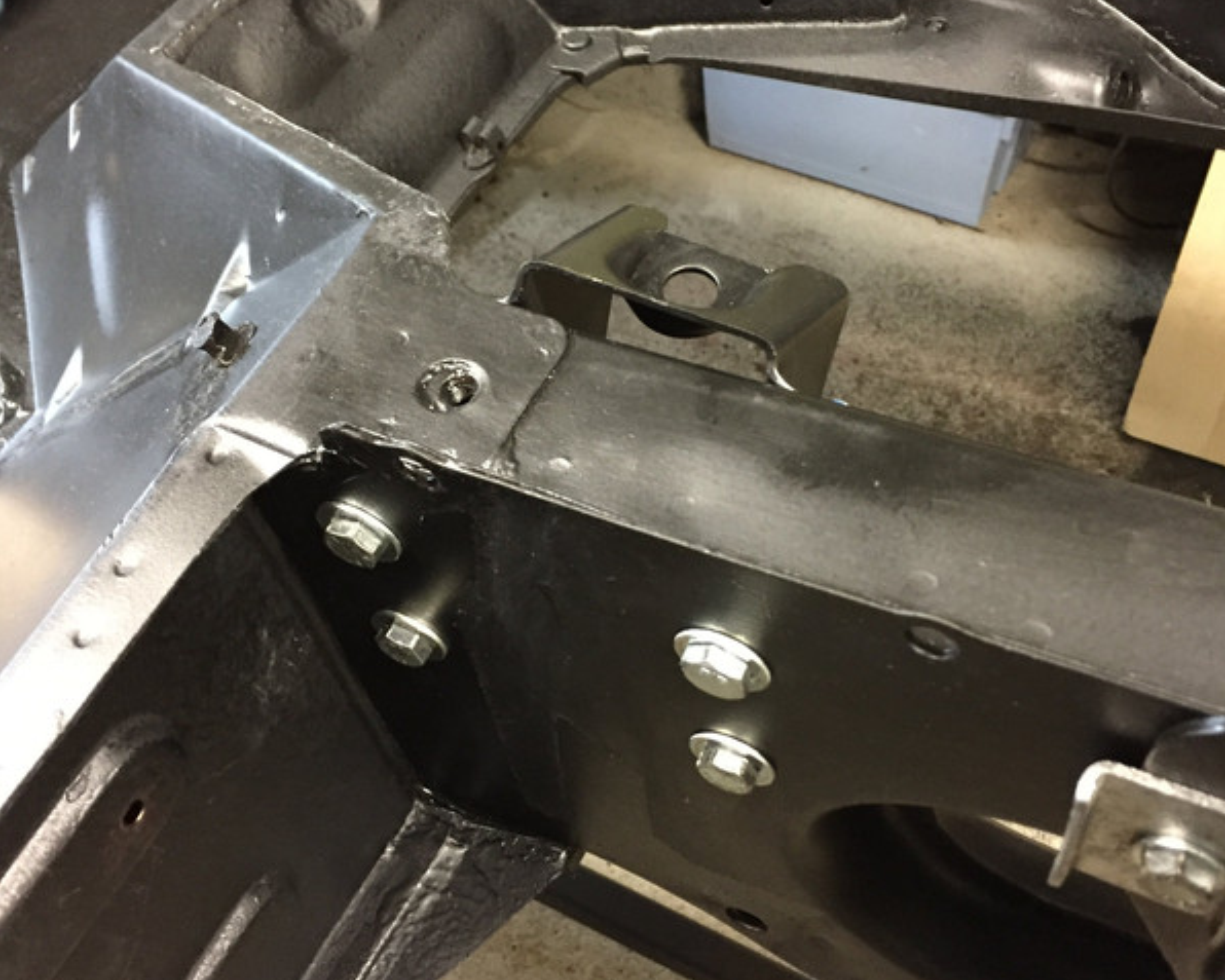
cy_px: 452
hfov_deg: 47.9
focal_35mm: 38
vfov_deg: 39.1
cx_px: 615
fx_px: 1378
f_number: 2.2
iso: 500
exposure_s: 1/17
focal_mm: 4.15
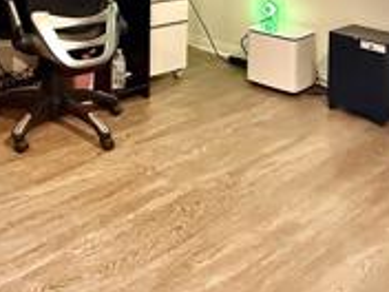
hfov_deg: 35.0
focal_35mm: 51
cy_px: -126
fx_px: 573
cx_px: 29
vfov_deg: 23.7
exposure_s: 1/60
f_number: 2.2
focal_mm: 2.22
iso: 1000
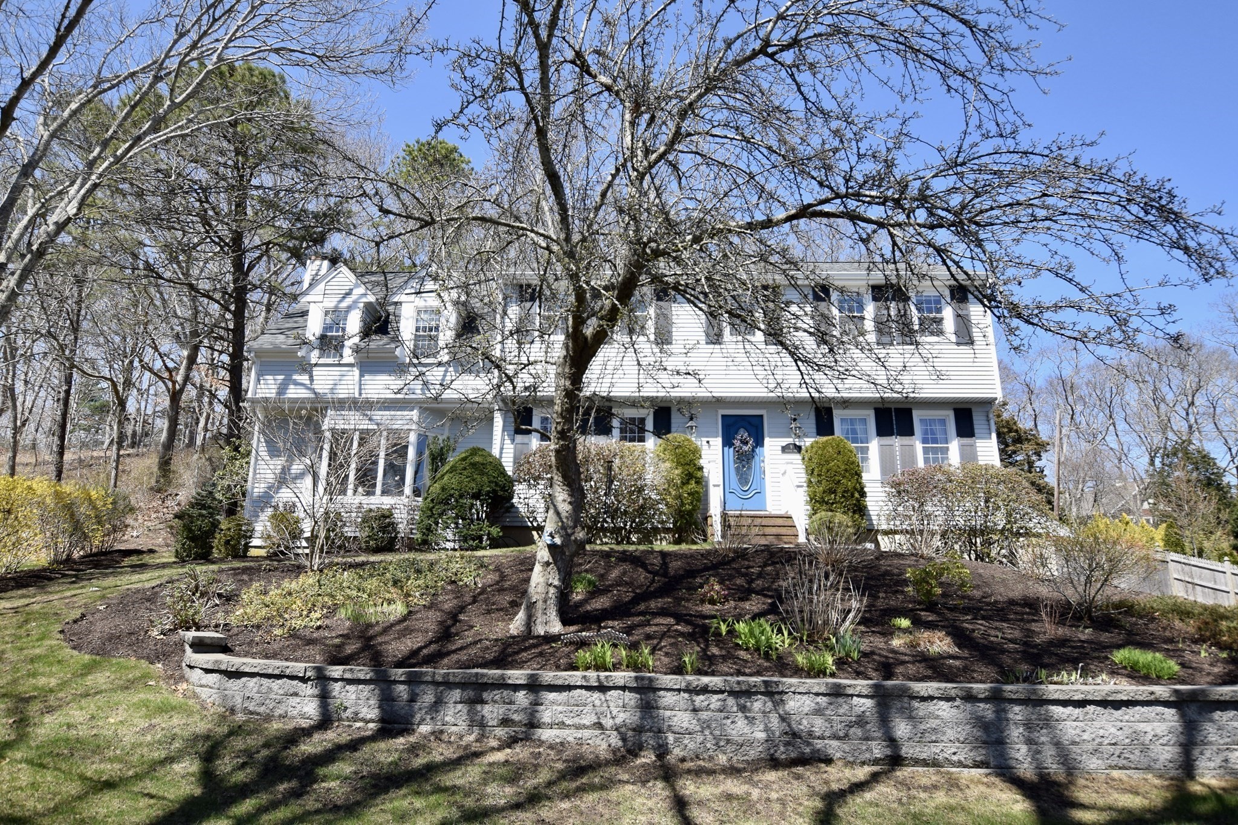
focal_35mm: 20
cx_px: 619
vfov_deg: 63.2
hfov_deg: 85.4
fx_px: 670
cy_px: 412
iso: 200
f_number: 9
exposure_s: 1/320
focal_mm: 13
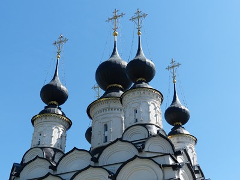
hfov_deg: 32.7
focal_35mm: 59
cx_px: 120
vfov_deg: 24.8
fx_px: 409
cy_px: 90
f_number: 4
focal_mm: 10.5
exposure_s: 1/1000
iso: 100
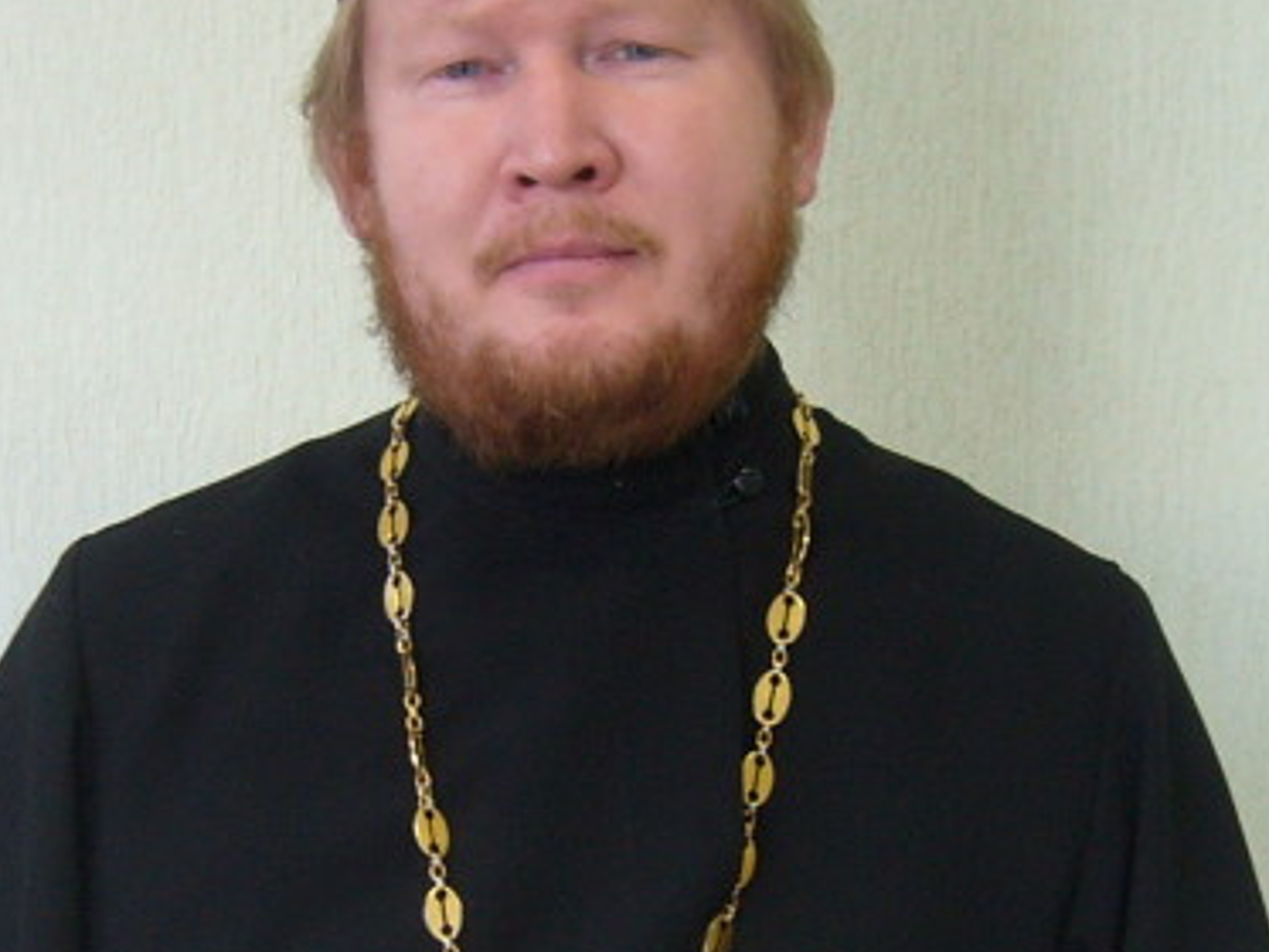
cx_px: 636
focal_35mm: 96
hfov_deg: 20.4
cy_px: 619
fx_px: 3520
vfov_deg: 15.4
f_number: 2.8
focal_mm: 5.8
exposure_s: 1/25
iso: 100
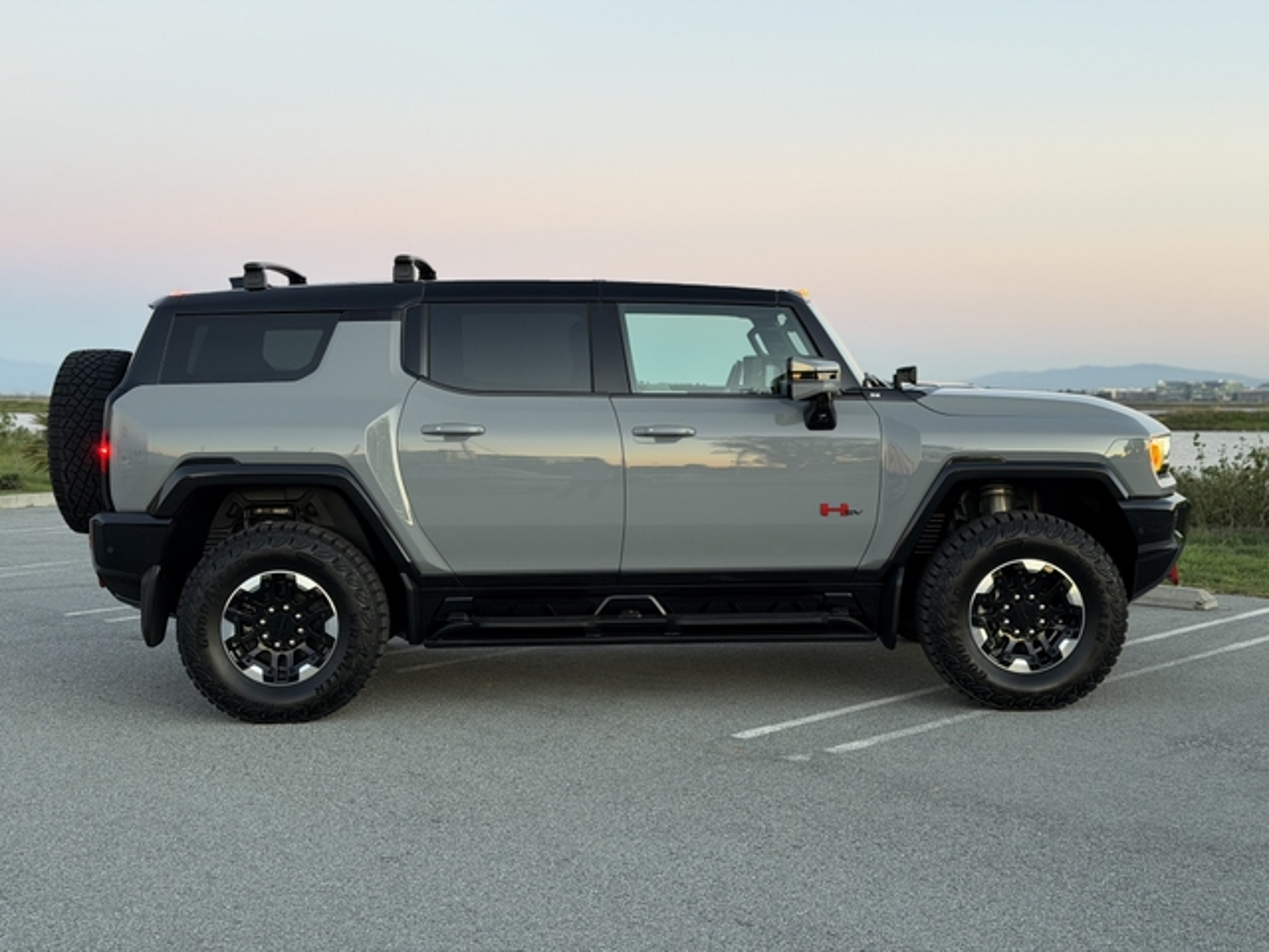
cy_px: 476
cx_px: 634
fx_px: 1760
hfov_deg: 39.7
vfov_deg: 30.3
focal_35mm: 48
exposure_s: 1/64
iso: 100
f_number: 1.78
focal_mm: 6.76
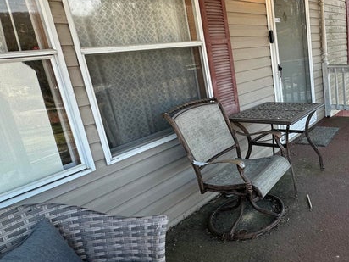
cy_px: 110
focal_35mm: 29
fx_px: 292
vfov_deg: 48.0
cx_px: 321
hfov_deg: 53.2
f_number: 2.2
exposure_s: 1/165
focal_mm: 2.22
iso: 40
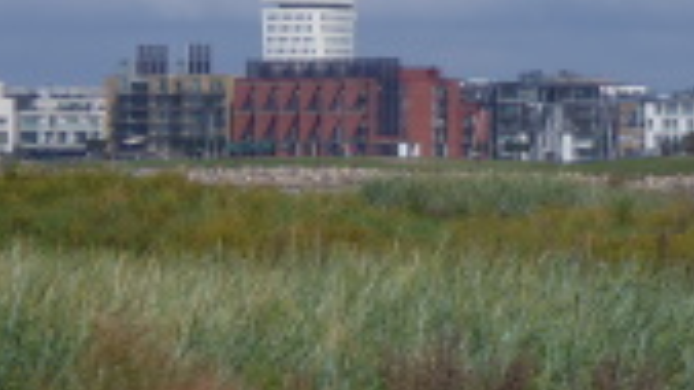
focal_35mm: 229
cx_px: 329
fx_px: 4213
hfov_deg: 9.4
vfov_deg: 5.3
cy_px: -57
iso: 80
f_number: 4.7
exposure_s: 1/1000
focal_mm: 14.1
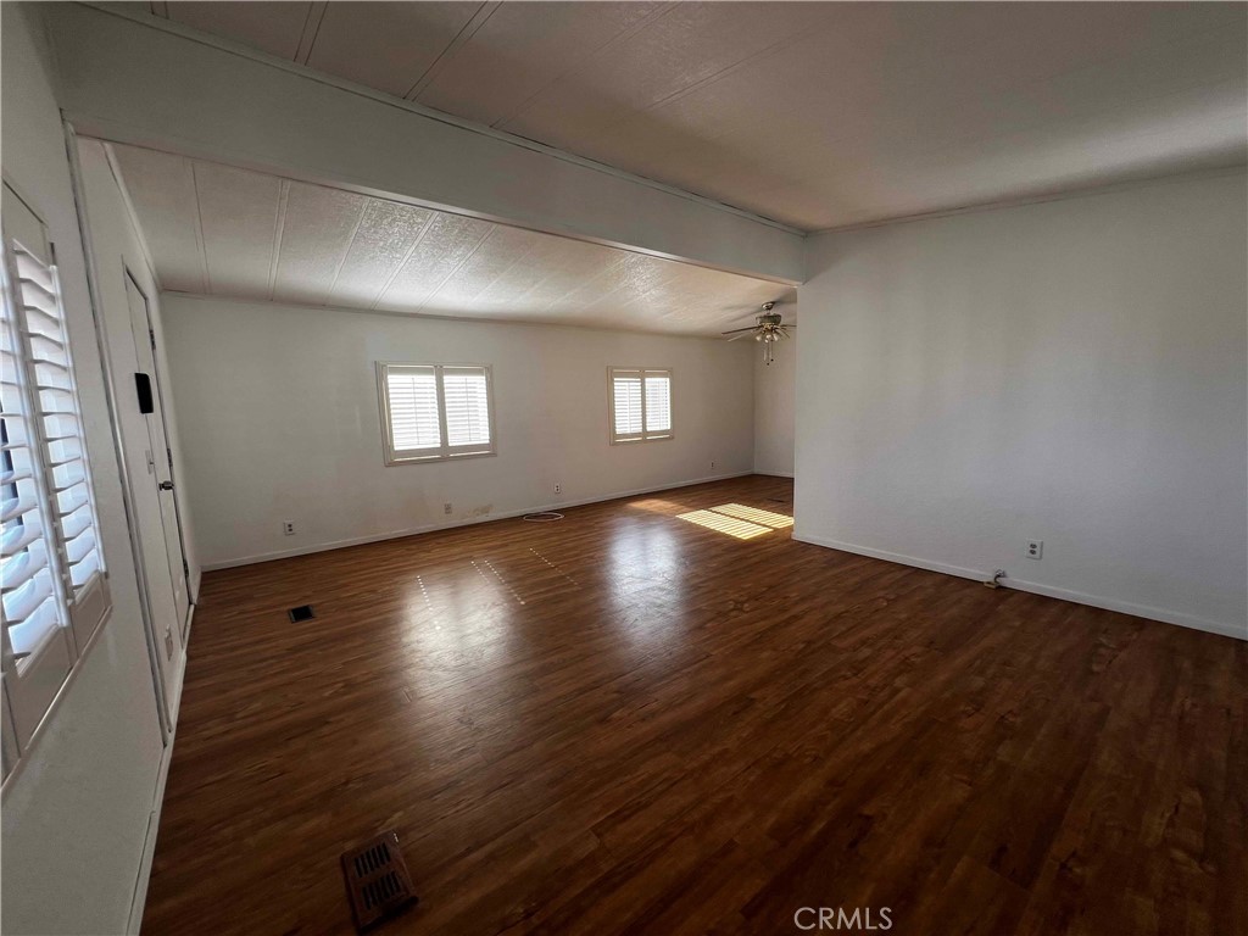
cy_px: 468
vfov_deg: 89.9
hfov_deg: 106.2
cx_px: 624
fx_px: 469
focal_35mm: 13
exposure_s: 1/99
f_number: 1.8
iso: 32
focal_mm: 1.57
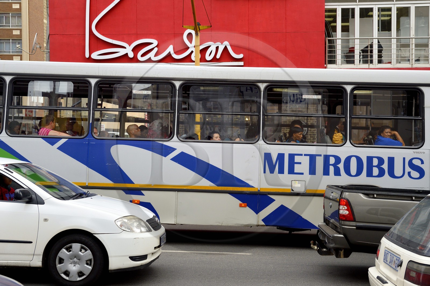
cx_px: 215
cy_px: 143
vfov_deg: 28.1
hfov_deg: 41.1
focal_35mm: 48
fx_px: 573
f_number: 6.3
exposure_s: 1/640
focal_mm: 48
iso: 400
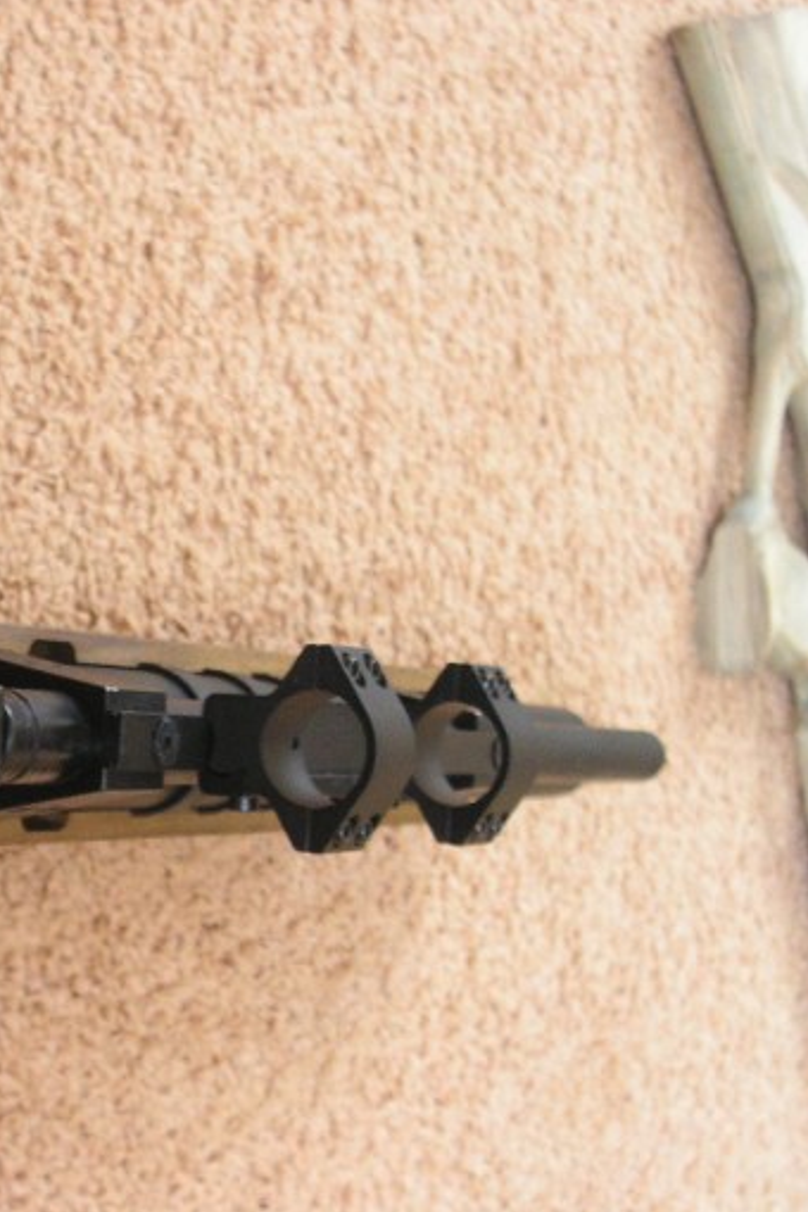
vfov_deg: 32.3
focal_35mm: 62
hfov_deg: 21.1
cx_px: -26
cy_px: 689
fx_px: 2087
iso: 200
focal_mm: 7.8
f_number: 2.8
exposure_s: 1/8
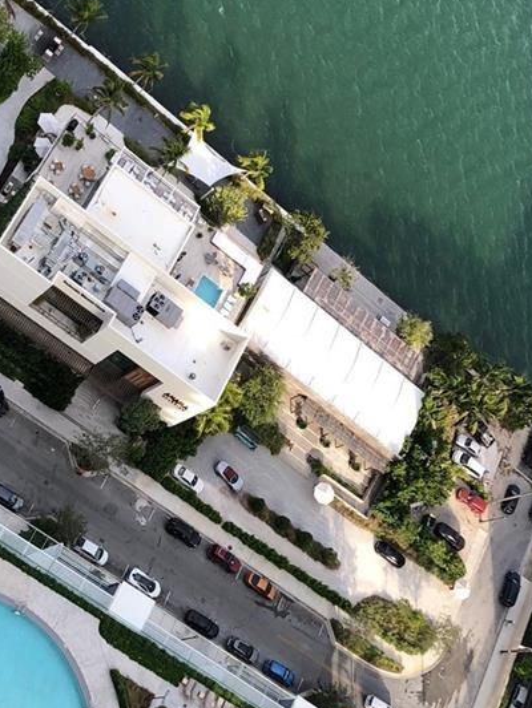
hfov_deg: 23.2
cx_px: 188
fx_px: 1290
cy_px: 511
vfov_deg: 30.3
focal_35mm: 63
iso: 20
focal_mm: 4
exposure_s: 1/387
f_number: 1.8
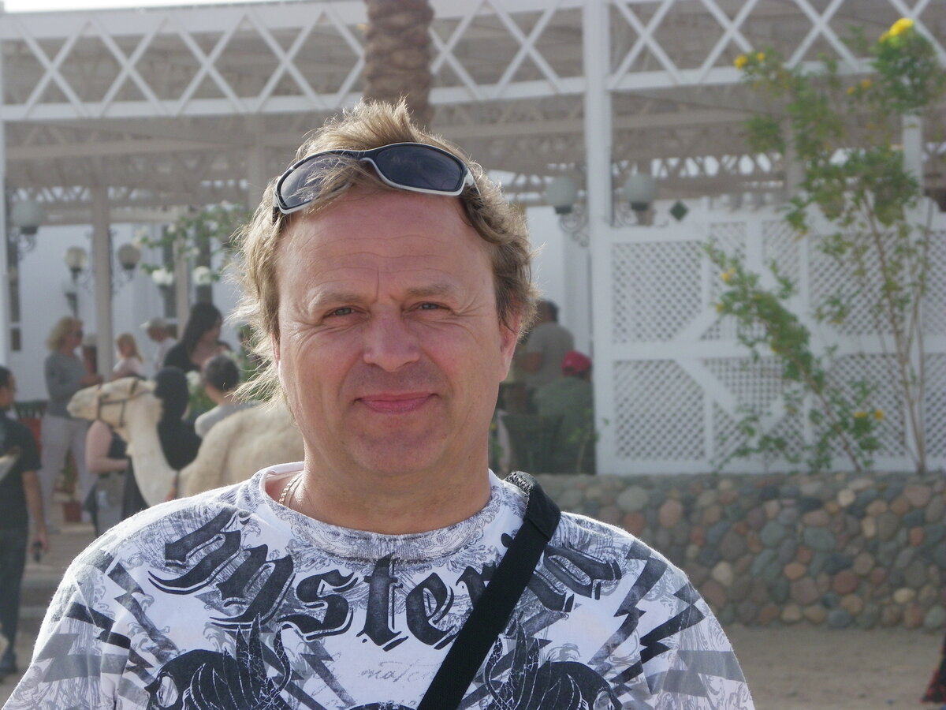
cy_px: 355
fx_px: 4045
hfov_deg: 13.3
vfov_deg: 10.0
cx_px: 473
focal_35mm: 148
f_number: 5
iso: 100
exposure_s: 1/400
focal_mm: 26.1
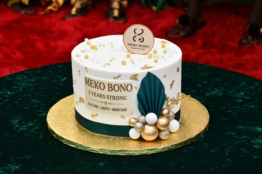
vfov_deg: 10.8
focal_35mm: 127
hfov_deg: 16.1
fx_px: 924
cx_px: 131
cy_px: 87
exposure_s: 1/250
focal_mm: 85
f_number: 13
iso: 8000
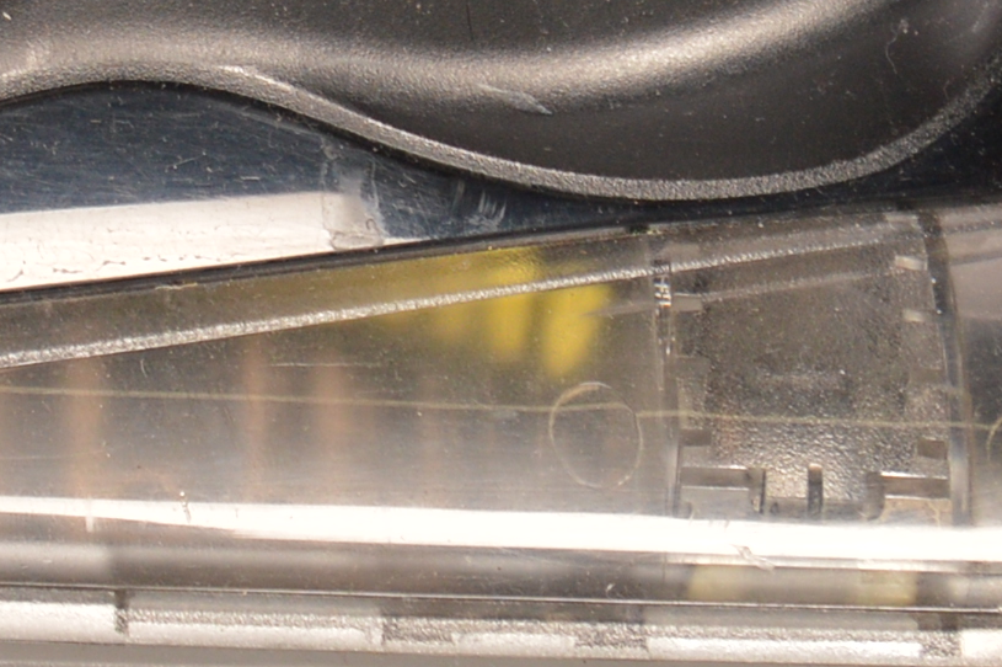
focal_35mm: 216
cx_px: -277
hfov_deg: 9.4
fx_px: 6007
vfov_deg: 6.3
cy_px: -402
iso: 200
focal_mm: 26
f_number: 5.6
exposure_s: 1/160
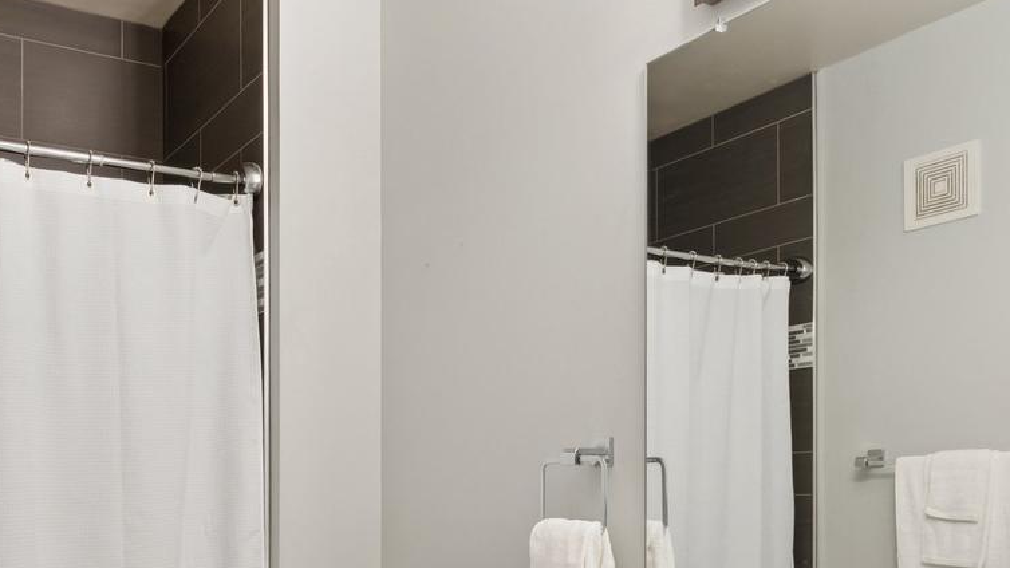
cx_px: 367
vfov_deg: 31.1
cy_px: 525
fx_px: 964
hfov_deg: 54.5
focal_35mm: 36
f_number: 9
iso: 400
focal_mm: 12.3
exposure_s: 1/3.33
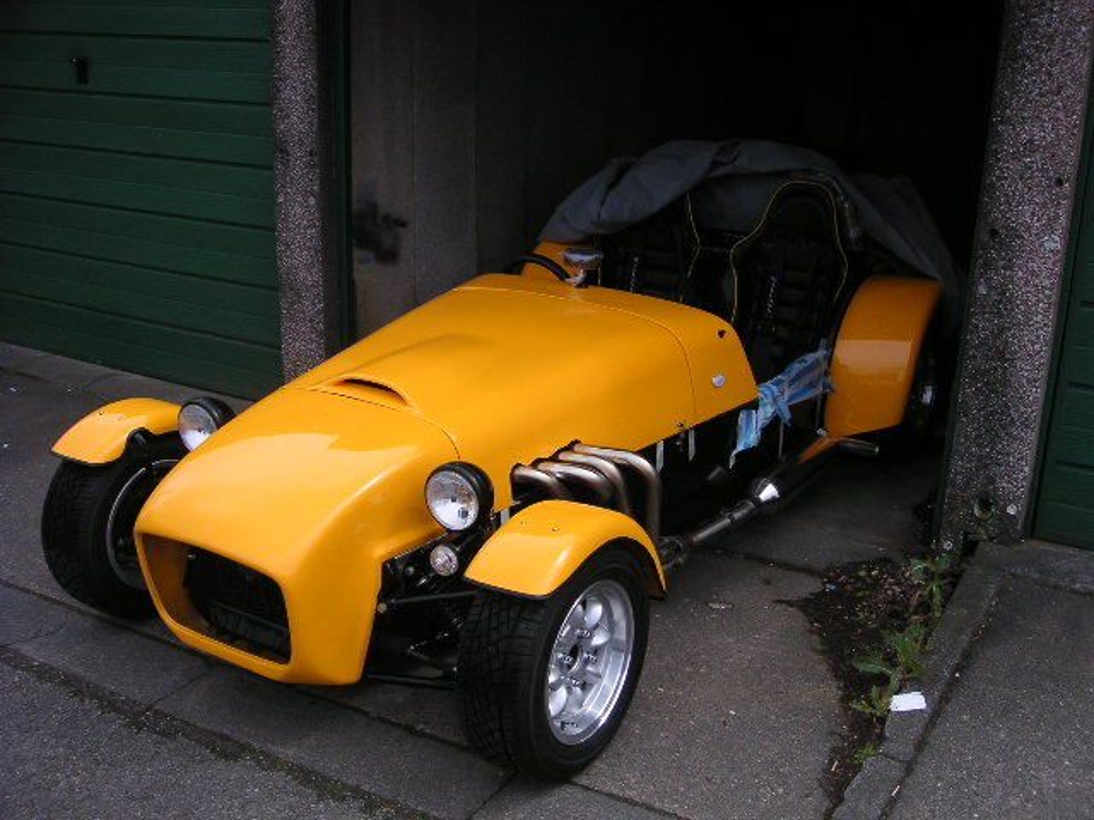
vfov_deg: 37.7
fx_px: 1201
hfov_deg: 49.0
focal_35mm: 38
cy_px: 410
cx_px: 547
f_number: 2.8
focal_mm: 6
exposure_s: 1/750
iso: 50
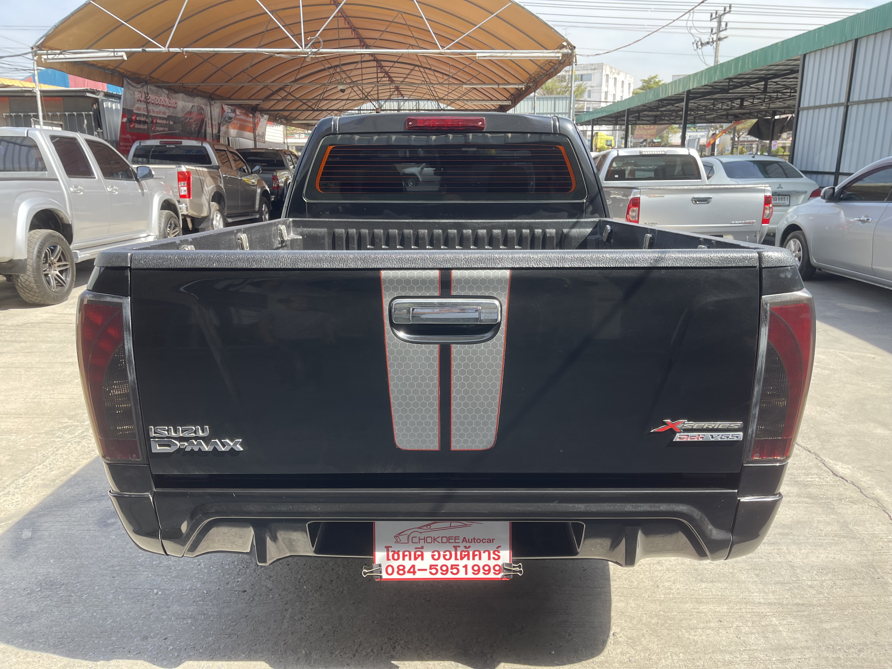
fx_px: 644
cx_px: 446
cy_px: 334
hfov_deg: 69.4
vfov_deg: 54.9
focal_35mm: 25
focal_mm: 5.1
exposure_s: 1/596
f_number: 1.6
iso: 32
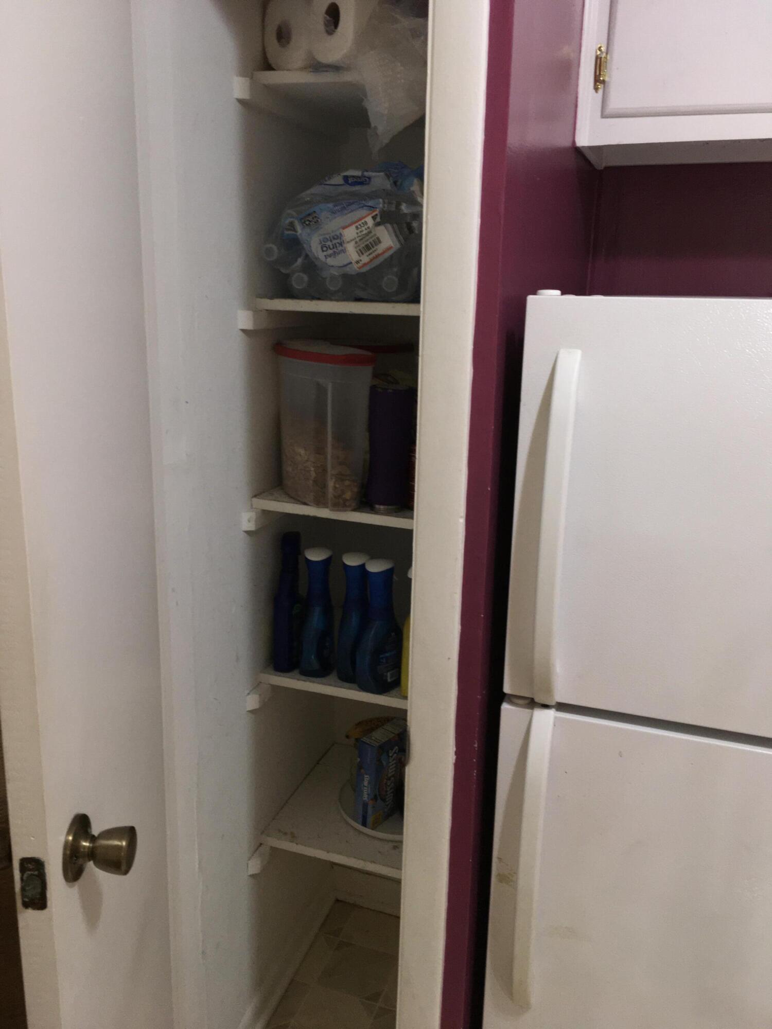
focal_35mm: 29
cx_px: 386
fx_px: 862
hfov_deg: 48.2
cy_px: 514
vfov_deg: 61.7
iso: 64
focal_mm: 4.15
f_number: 2.2
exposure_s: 1/33
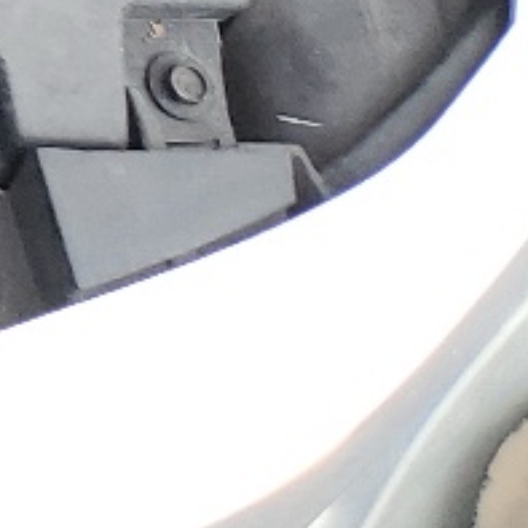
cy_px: -1059
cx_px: -1560
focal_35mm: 187
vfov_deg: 8.0
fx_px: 3227
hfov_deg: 7.1
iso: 50
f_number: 1.5
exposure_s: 1/455
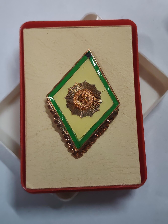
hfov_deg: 27.0
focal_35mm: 54
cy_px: 112
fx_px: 349
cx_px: 84
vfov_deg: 35.5
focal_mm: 5.52
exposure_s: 1/50
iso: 640
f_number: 1.95
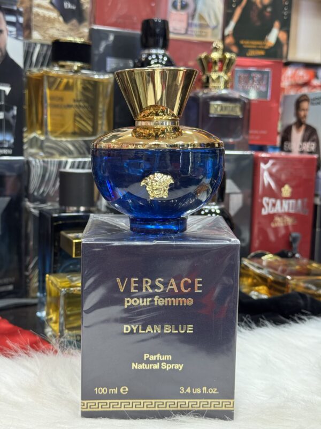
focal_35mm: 48
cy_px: 214
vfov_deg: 39.7
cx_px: 160
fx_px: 593
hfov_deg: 30.3
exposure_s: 1/50
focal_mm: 6.76
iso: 125
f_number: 1.78
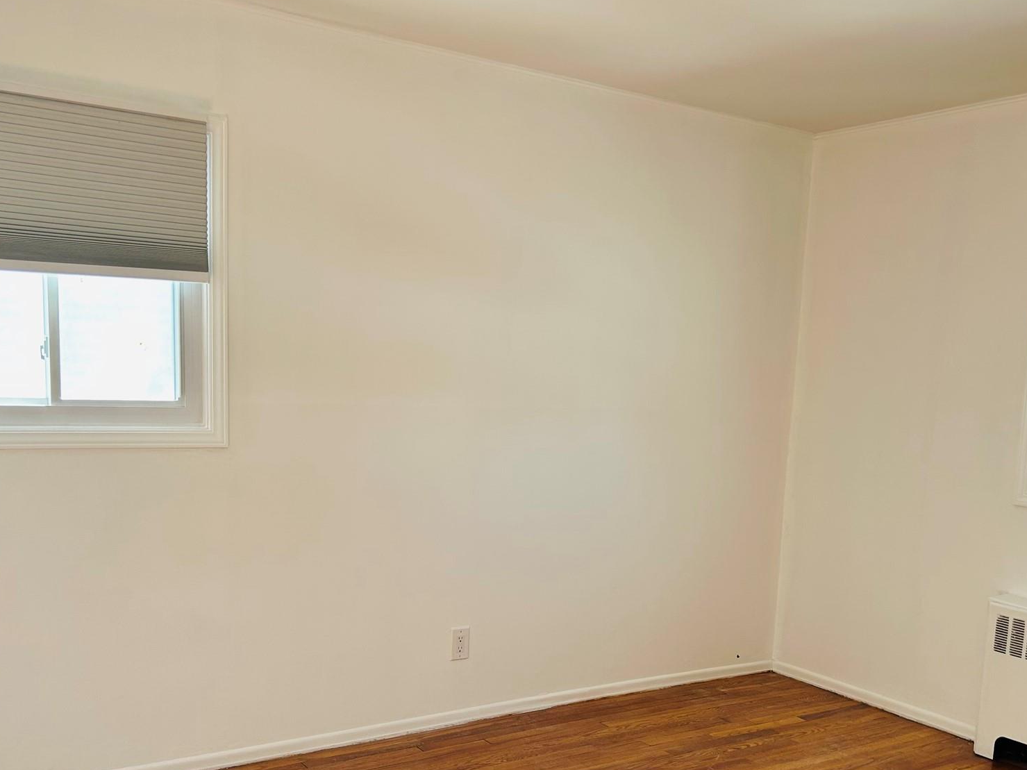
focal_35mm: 36
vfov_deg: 39.2
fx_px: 1068
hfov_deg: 51.4
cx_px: 524
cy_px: 512
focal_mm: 5.7
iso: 50
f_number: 1.5
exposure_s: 1/121
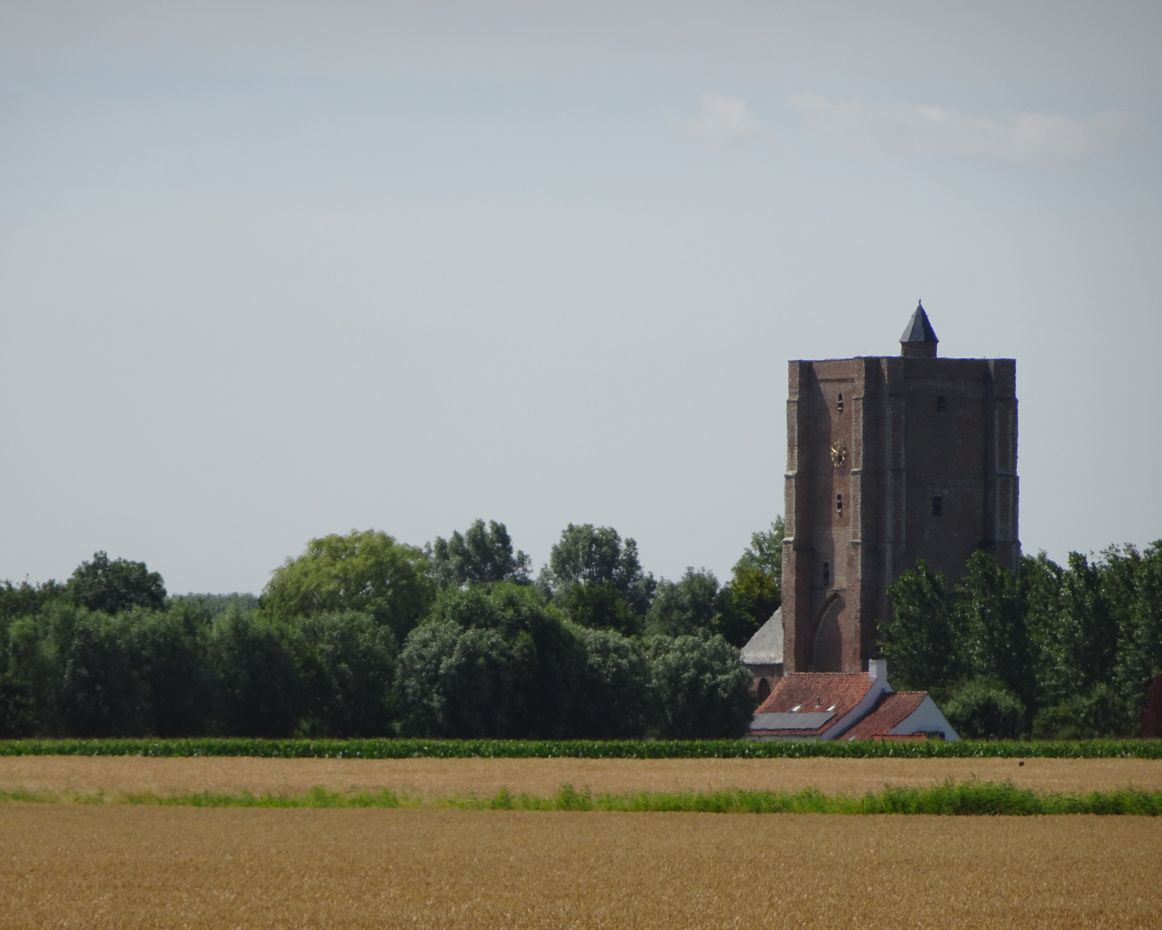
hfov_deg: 5.6
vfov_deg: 4.4
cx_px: 546
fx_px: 11967
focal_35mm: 348
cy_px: 465
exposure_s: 1/500
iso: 80
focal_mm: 57.05
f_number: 6.3
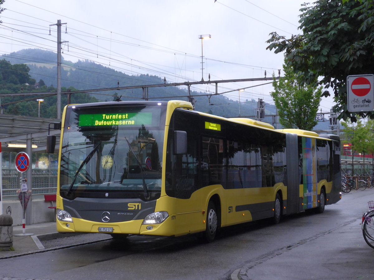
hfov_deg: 27.8
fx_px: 756
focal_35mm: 70
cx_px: 187
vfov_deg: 21.0
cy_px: 140
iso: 400
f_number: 4.1
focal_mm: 14.2
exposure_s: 1/50
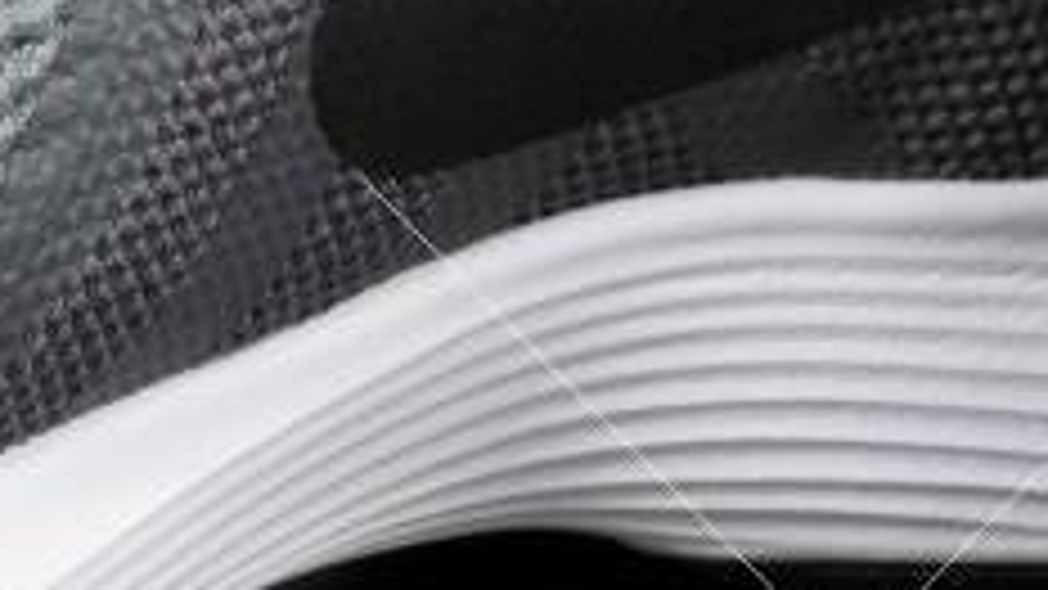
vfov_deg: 2.9
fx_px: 11445
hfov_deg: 5.2
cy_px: -311
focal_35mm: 412
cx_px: 841
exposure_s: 1/3
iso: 100
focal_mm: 47
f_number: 5
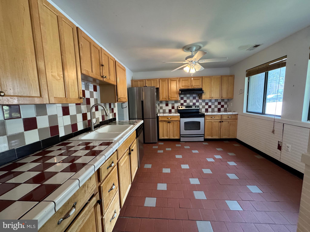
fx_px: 125
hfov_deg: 102.1
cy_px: 116
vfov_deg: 85.7
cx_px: 155
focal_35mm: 14
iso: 400
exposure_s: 1/60
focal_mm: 2.22
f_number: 2.2
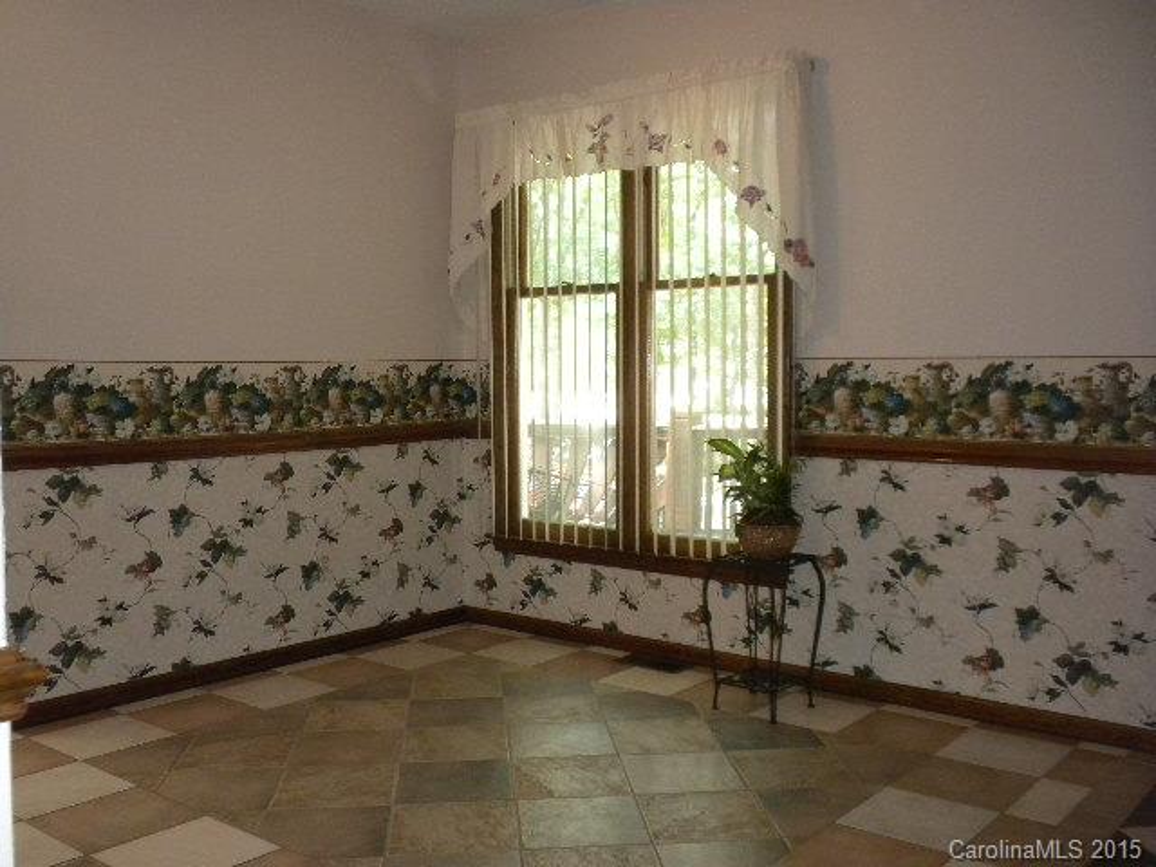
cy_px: 434
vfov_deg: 38.7
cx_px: 578
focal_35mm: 37
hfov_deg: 50.1
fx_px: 1236
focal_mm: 6.6
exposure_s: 1/61.5
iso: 400
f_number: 3.5
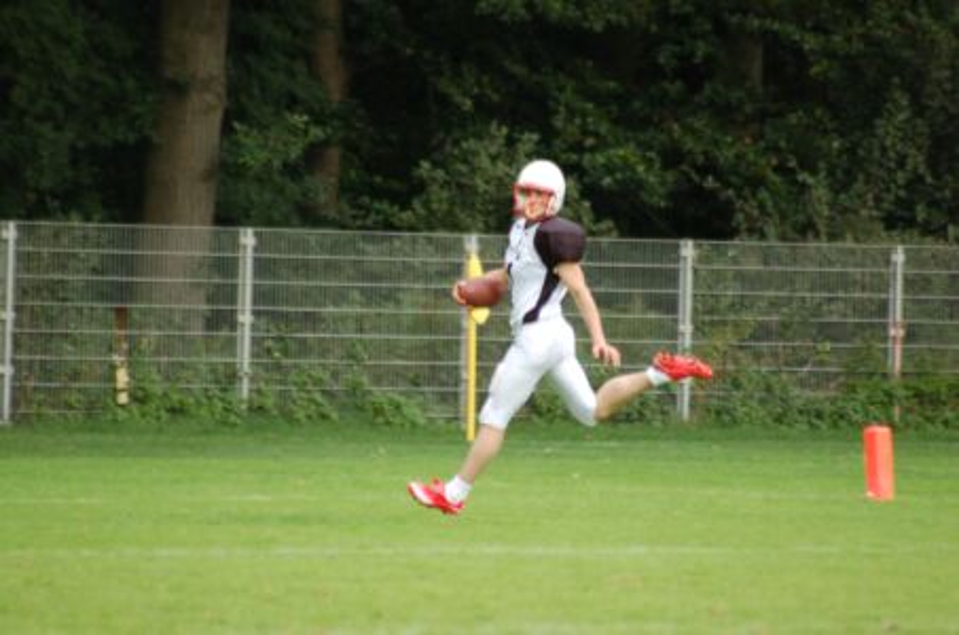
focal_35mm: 450
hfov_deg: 4.6
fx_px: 11962
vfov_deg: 3.0
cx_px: 480
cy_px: 318
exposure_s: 1/400
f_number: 5.6
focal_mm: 300
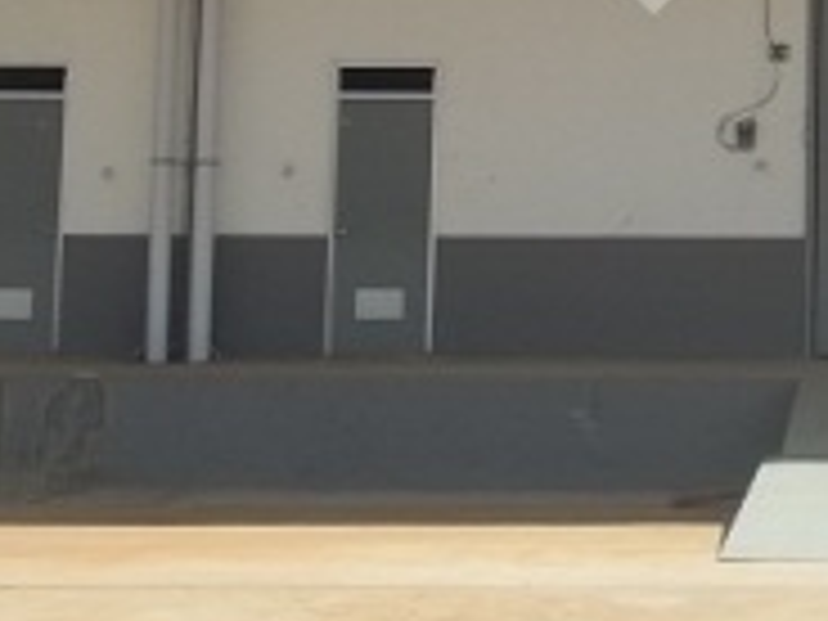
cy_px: -94
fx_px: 2631
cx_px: 1118
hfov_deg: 16.7
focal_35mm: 110
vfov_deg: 13.2
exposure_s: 1/160
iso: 64
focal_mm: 5.9
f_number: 8
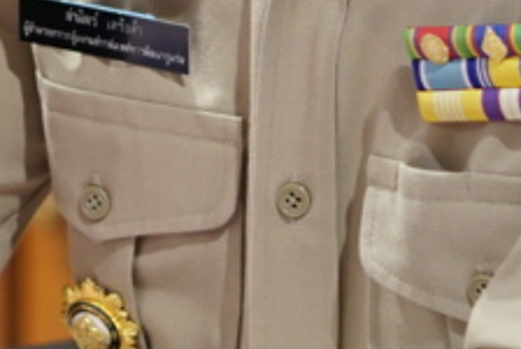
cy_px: -340
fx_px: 5217
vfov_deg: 3.8
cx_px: -123
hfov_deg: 5.7
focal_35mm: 360
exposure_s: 1/100
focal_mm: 50
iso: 400
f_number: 2
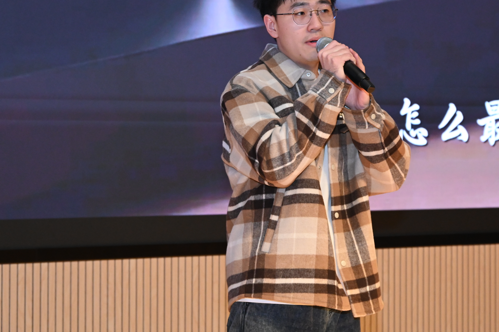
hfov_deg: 16.3
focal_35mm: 126
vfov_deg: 10.9
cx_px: 286
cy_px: 109
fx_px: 1745
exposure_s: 1/100
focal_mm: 89
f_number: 6.3
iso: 5600
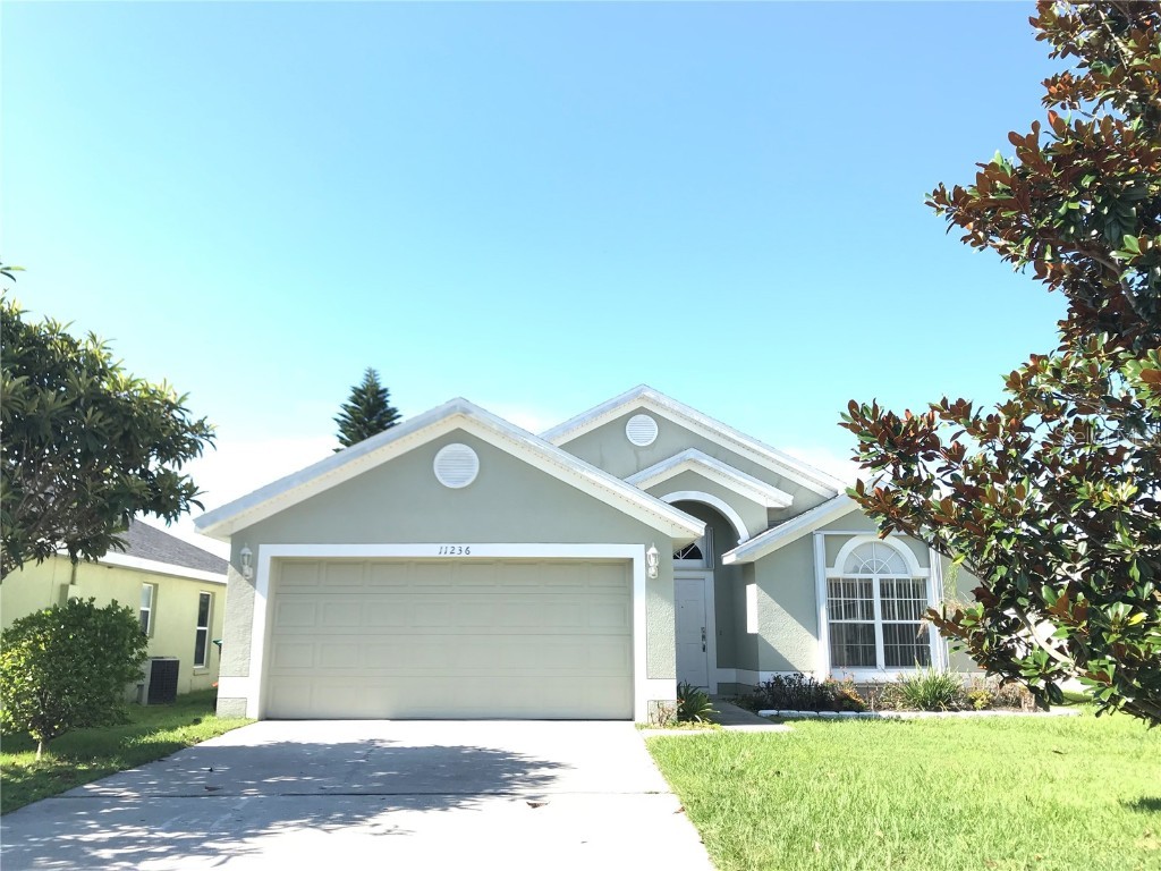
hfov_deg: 63.4
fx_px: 939
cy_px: 436
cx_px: 580
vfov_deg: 49.7
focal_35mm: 28
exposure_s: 1/638
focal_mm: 3.99
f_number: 1.8
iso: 20
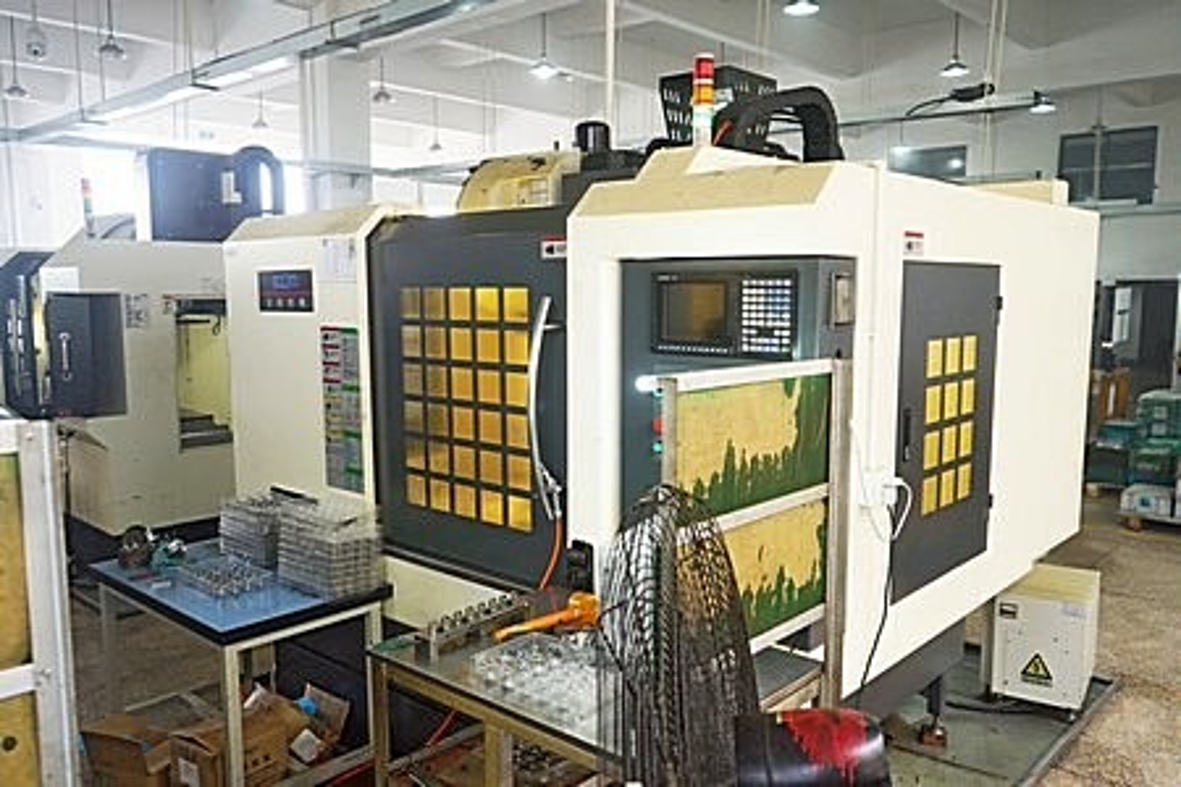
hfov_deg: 65.5
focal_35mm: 28
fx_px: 918
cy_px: 394
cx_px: 590
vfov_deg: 46.4
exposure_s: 1/100
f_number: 4.5
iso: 1000
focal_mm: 28
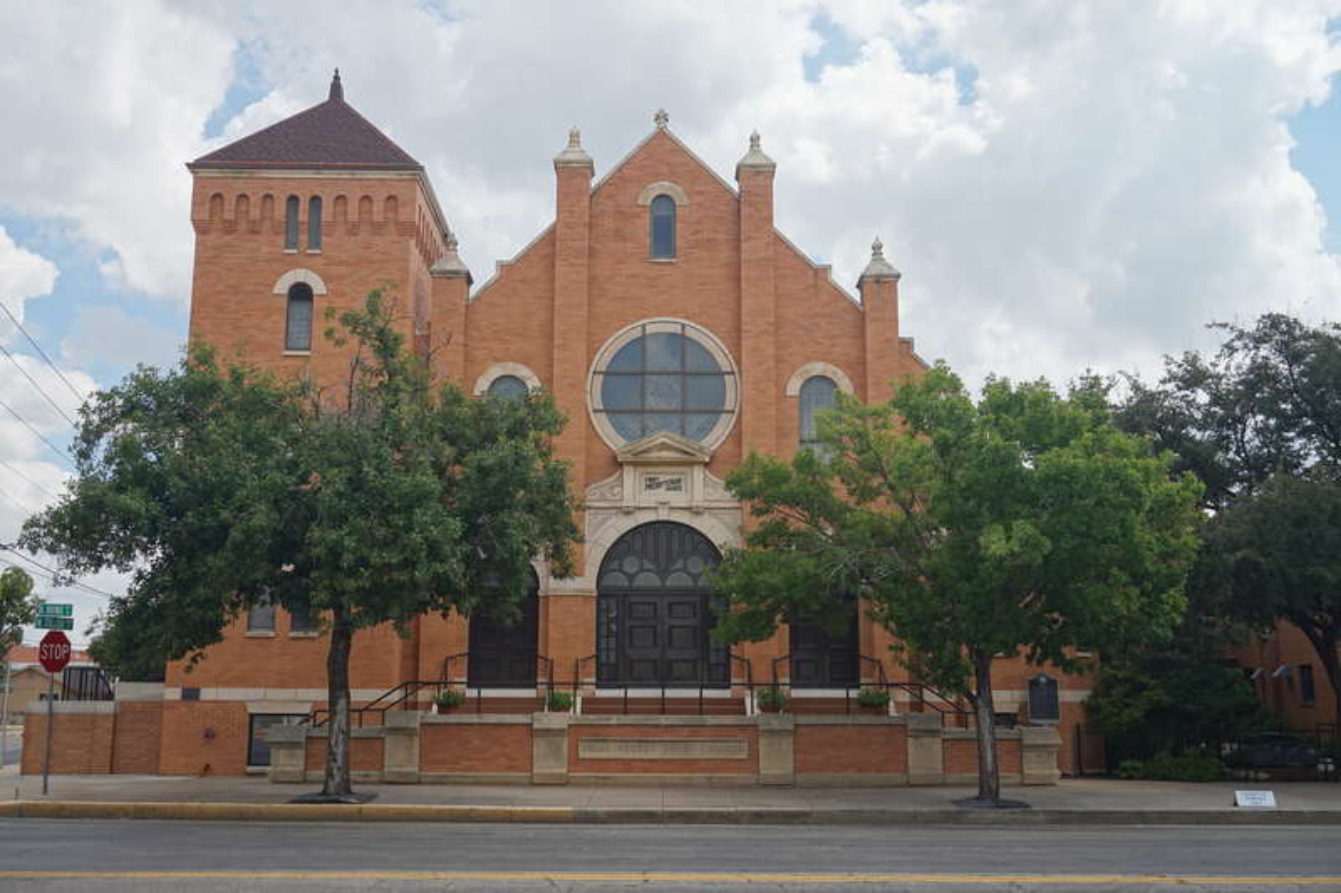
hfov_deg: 53.1
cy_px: 446
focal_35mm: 36
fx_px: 1341
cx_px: 670
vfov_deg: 36.9
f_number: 9
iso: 100
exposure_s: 1/160
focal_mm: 24
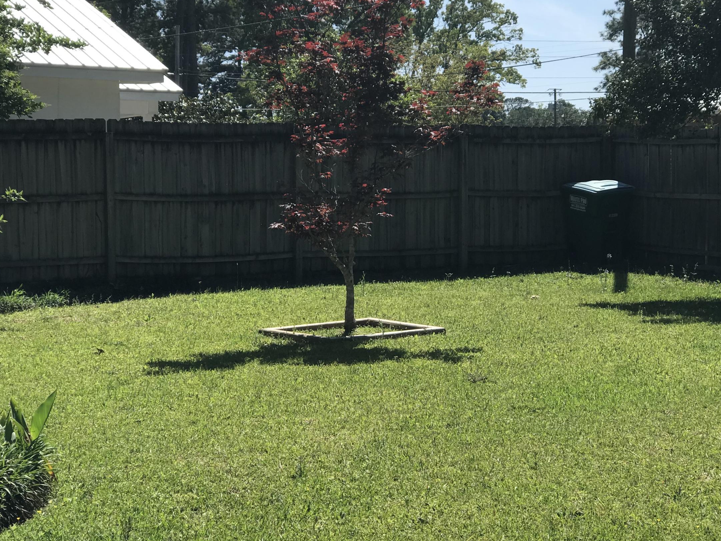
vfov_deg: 18.7
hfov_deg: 24.7
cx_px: 351
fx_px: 1645
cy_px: 286
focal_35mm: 79
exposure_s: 1/833
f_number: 2.8
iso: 20
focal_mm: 6.6
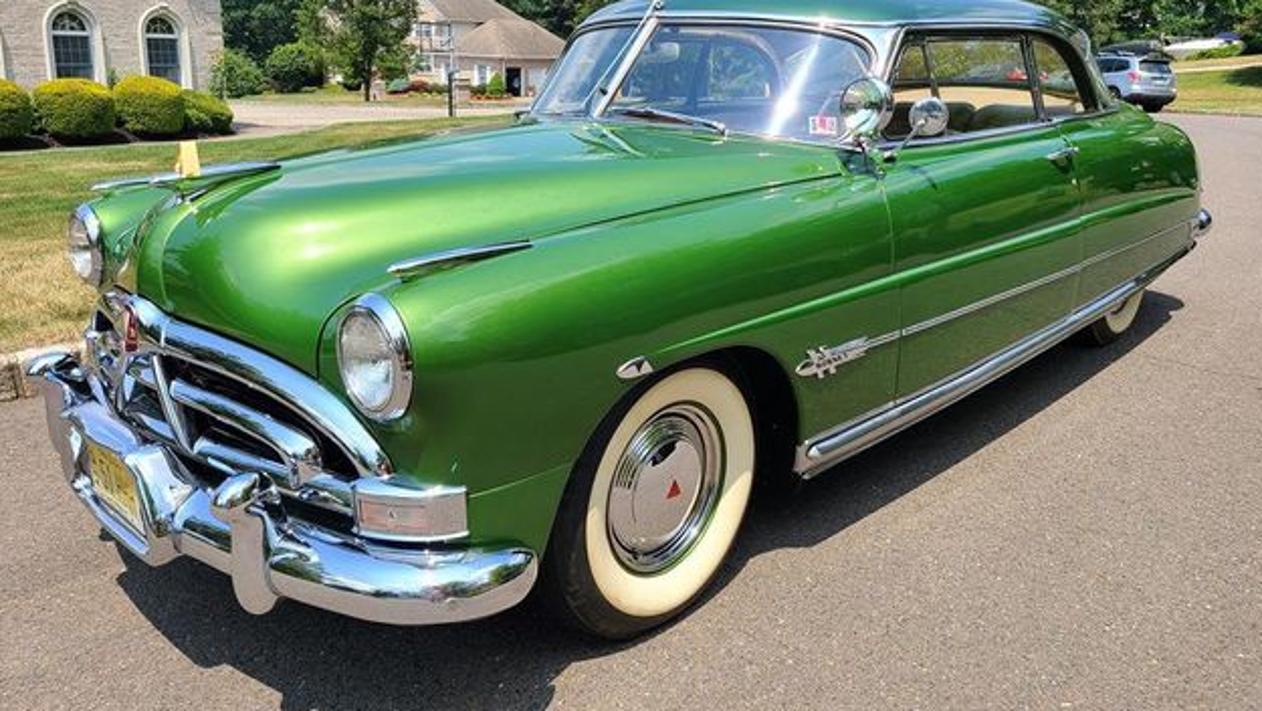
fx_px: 971
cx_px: 628
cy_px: 291
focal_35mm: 29
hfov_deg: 66.0
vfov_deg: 40.1
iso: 40
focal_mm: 5.4
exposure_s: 1/1413
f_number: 1.8
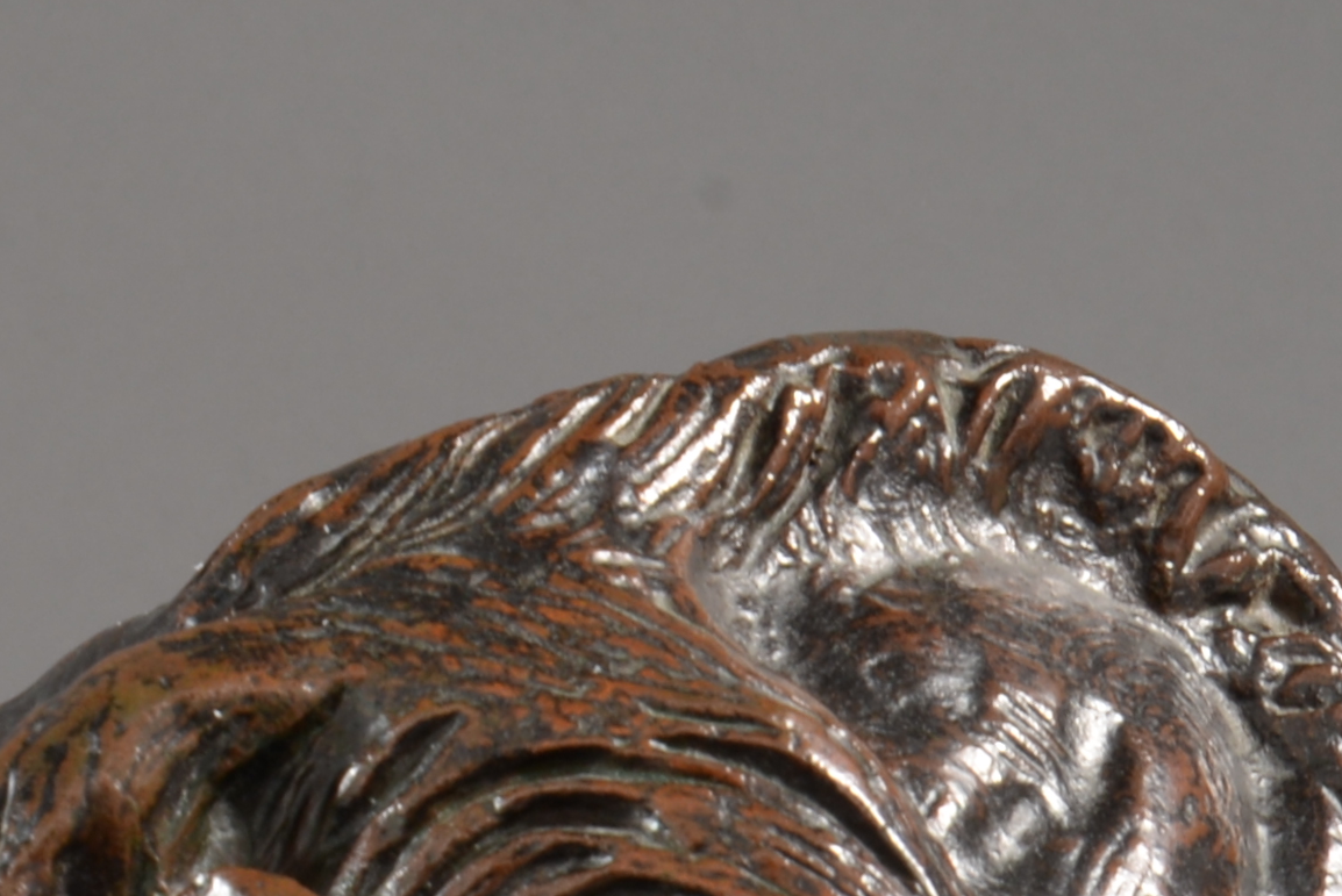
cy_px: 2170
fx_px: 16524
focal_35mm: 443
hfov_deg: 4.6
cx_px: 1519
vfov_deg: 3.1
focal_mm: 85
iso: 200
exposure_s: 1/100
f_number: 16
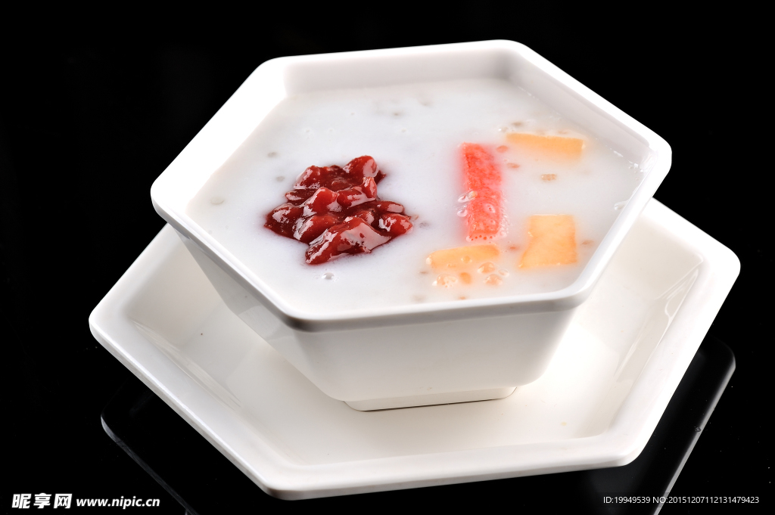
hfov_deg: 19.5
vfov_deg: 13.0
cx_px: 388
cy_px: 258
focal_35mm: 105
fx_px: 2259
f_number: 14
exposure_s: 1/125
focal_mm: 105
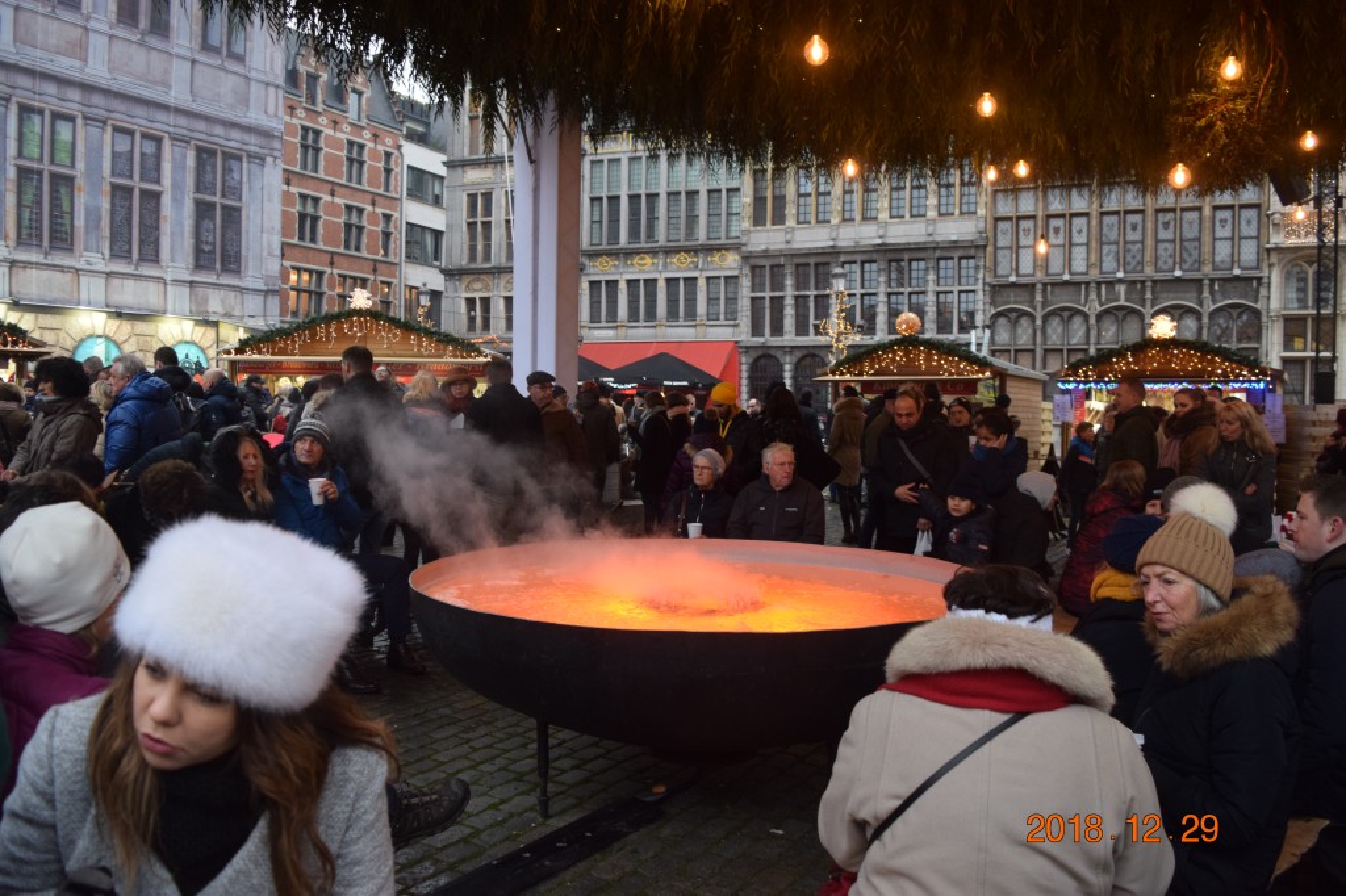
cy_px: 448
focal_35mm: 27
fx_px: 1009
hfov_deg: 67.4
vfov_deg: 47.9
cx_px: 673
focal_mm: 18
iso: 720
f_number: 4
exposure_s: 1/60
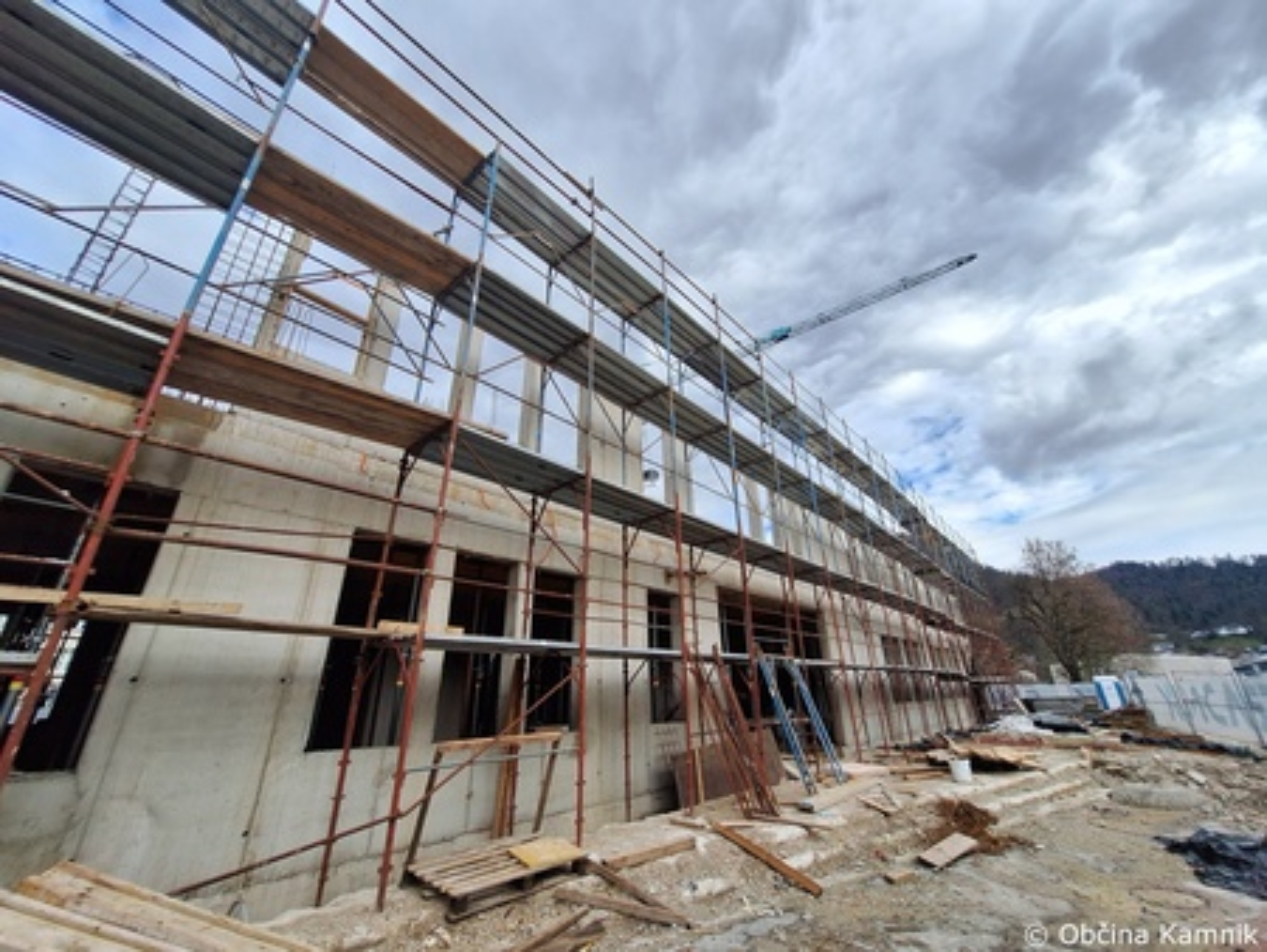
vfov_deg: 90.0
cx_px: 634
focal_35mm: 13
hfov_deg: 106.2
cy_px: 476
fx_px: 476
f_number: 2.2
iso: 40
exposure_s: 1/1305
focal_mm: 1.74
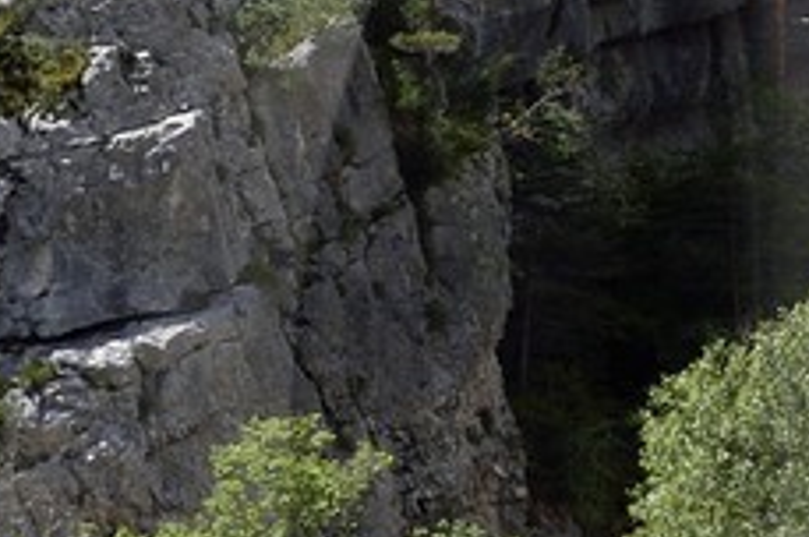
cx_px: 1586
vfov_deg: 8.1
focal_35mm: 168
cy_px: 480
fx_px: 3770
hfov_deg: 11.2
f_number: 11
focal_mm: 24
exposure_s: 1/250
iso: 200
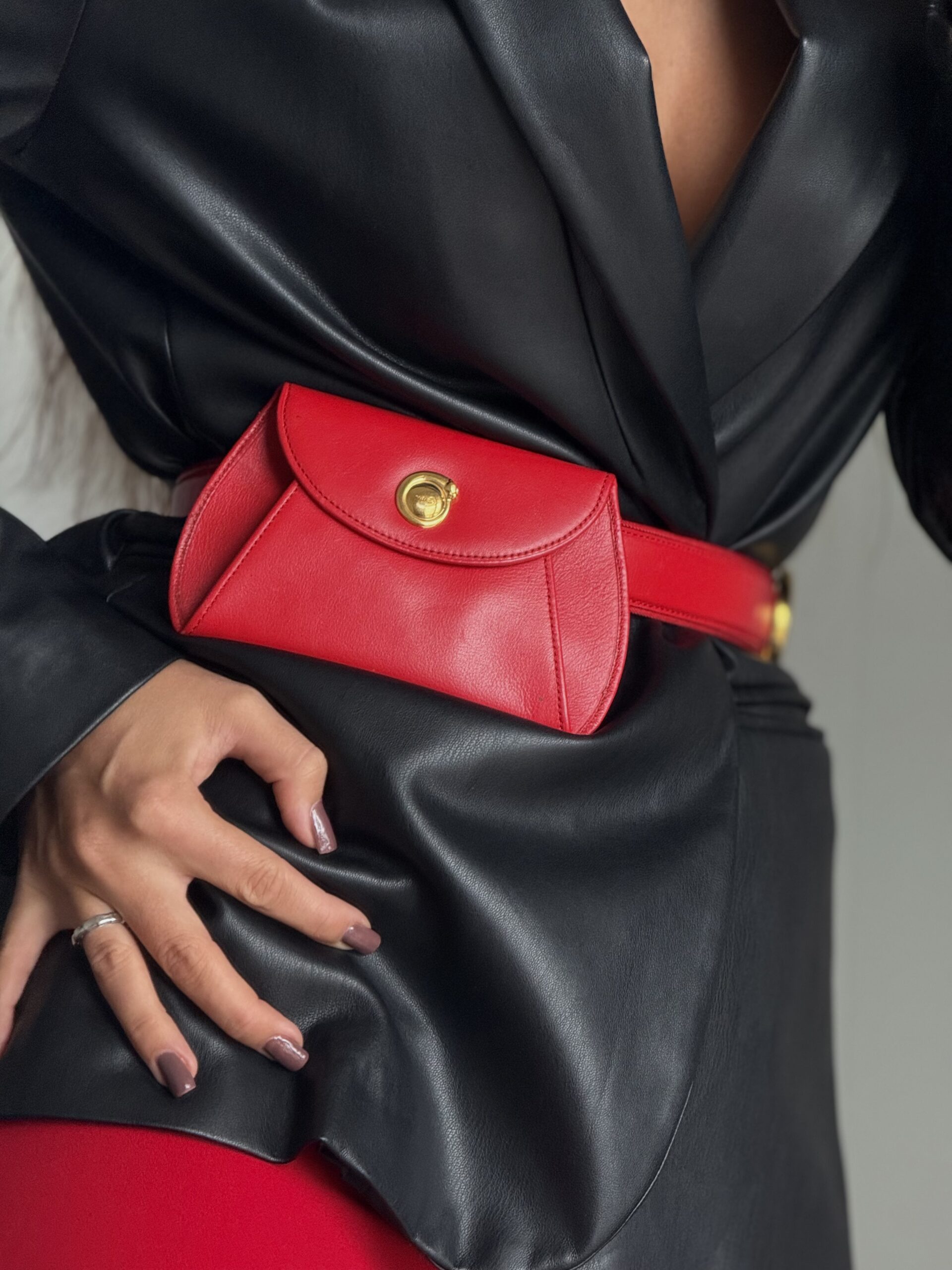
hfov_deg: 12.3
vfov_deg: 16.4
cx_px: 476
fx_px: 4400
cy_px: 635
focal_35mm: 120
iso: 200
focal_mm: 15.66
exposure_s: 1/99
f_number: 2.8
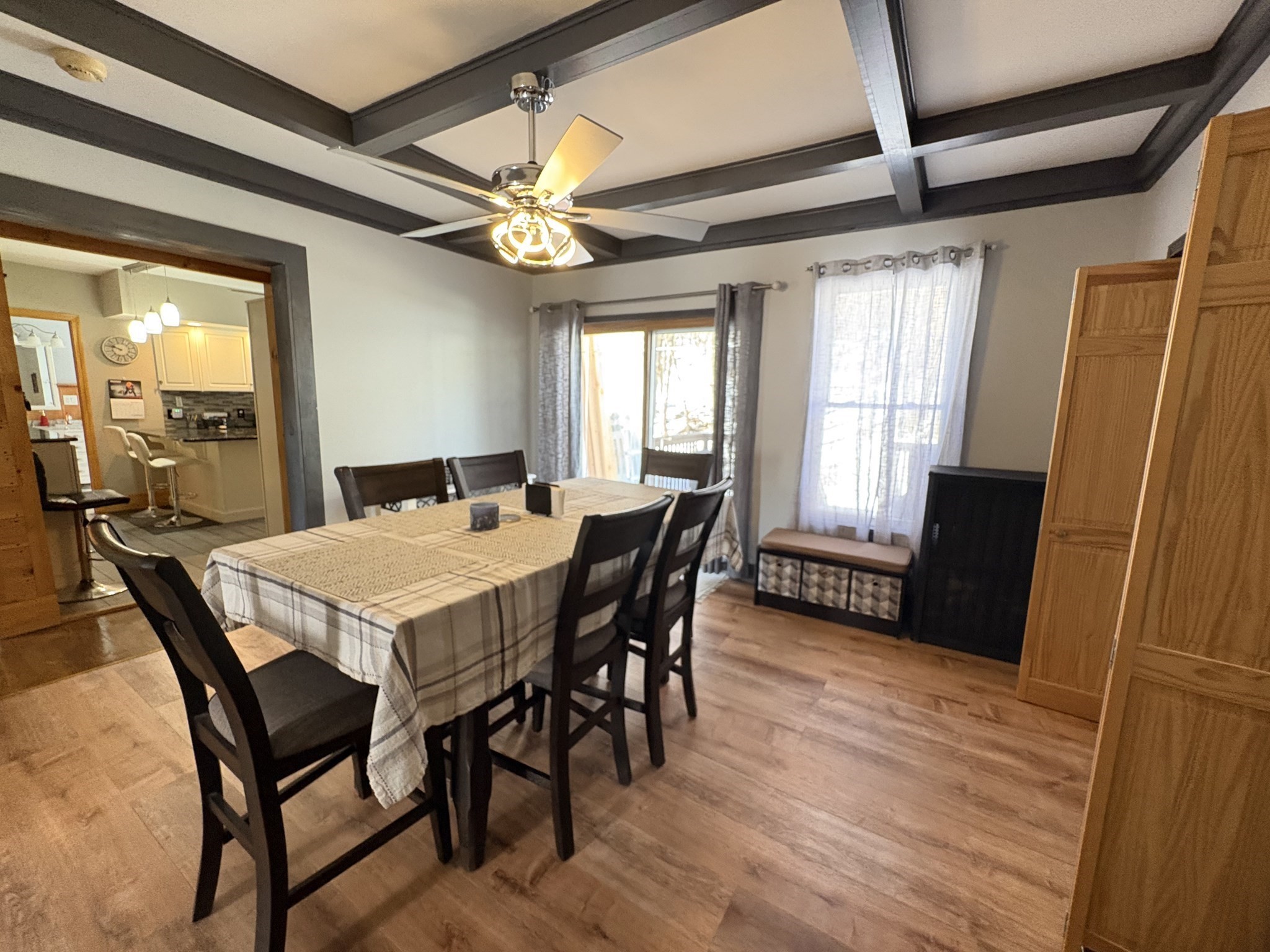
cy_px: 476
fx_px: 514
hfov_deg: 102.1
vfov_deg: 85.7
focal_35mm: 14
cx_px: 635
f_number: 2.2
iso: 640
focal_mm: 2.22
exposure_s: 1/59
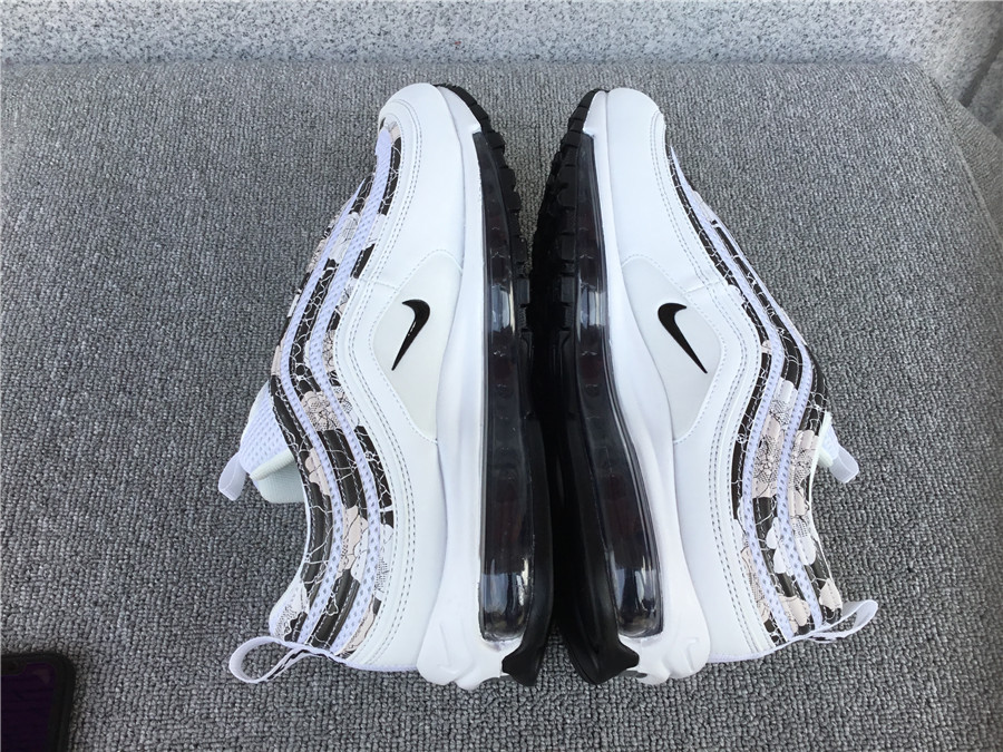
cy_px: 376
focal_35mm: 31
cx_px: 502
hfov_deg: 58.4
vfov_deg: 45.4
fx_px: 898
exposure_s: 1/296
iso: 25
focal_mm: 3.3
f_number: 2.4
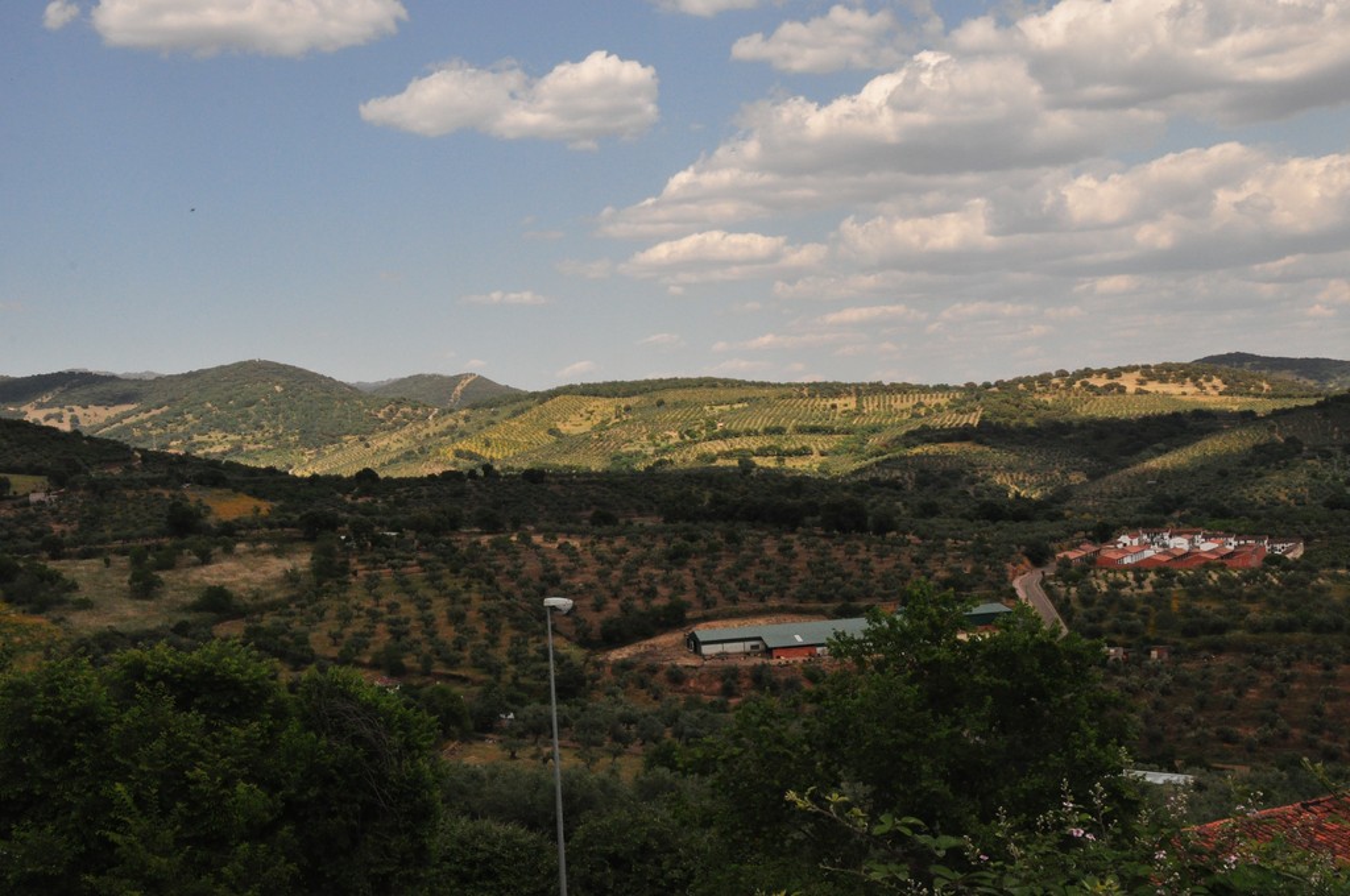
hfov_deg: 41.2
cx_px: 675
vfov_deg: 28.0
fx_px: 1798
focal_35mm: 48
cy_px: 448
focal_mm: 32
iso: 1000
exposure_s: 1/640
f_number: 13
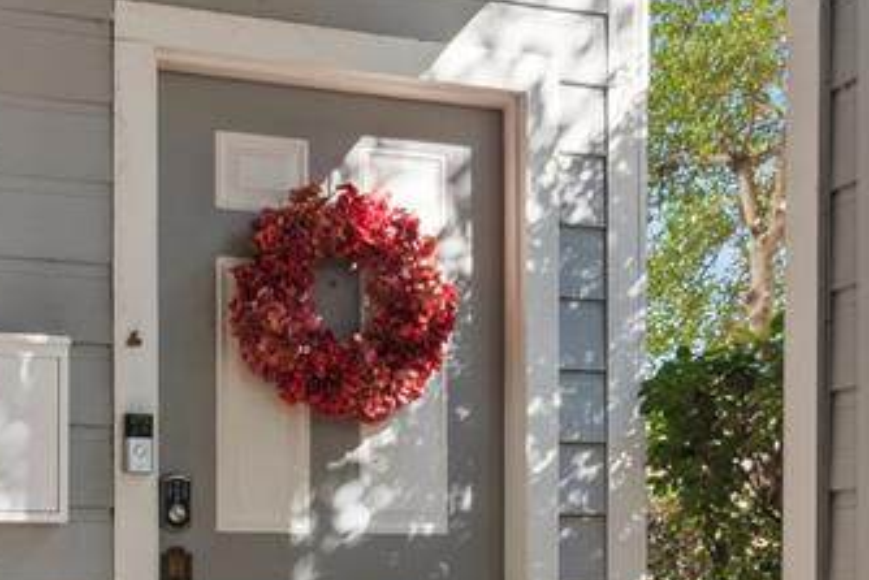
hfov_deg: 38.8
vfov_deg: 25.0
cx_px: 294
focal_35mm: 51
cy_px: 624
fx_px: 1220
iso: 100
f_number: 8
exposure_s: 1/30
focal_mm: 11
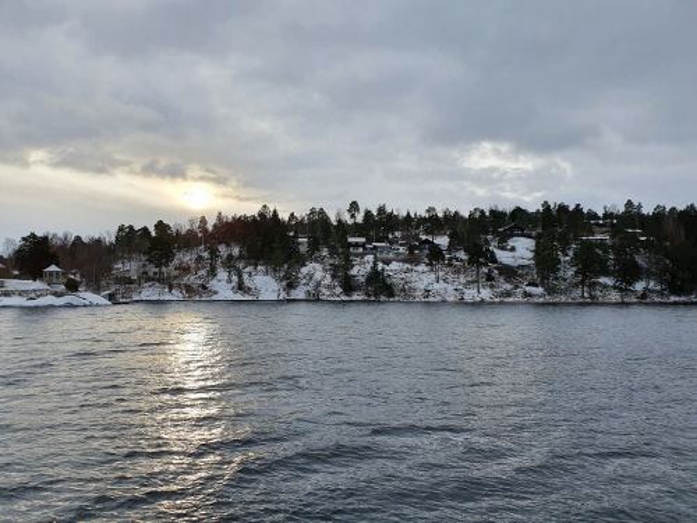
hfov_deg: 67.3
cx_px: 348
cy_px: 262
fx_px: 524
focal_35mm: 26
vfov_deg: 53.1
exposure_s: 1/435
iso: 50
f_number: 2.4
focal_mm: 4.32
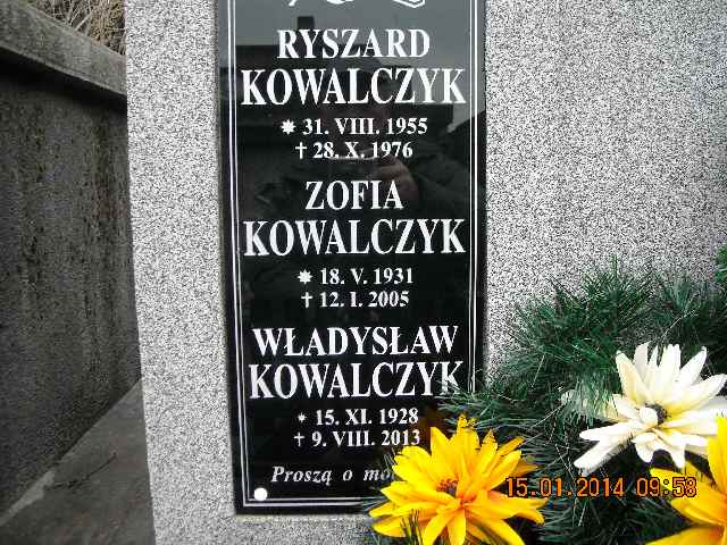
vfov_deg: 40.7
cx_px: 364
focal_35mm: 35
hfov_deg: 52.6
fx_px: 735
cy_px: 272
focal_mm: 5.7
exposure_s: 1/60
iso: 351
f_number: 2.8
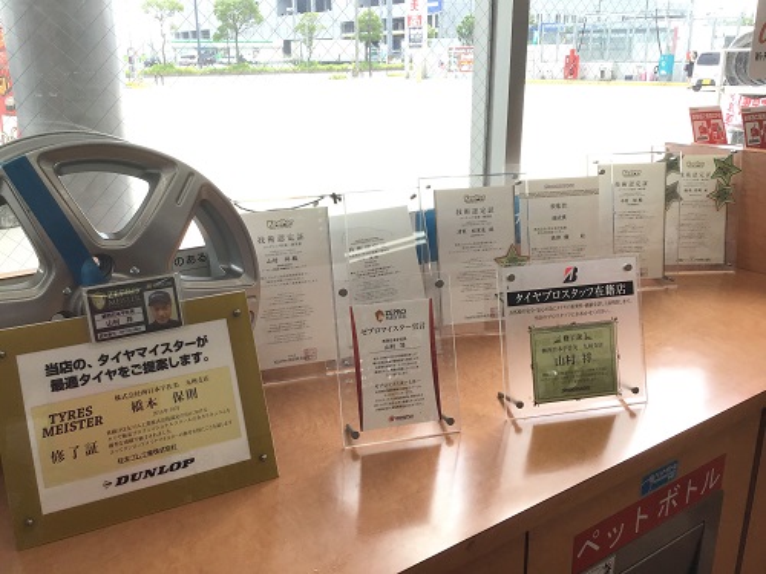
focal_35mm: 31
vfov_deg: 45.4
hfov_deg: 58.4
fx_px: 686
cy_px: 287
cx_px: 383
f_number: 2.4
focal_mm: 3.3
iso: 25
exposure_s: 1/224
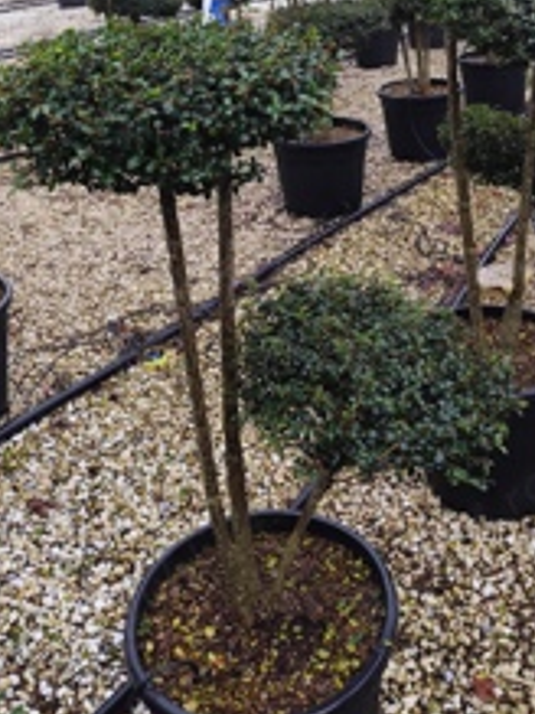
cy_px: 104
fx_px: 866
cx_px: 329
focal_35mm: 42
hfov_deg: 34.2
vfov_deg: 42.0
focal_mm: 6.19
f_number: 1.65
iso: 160
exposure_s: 1/100
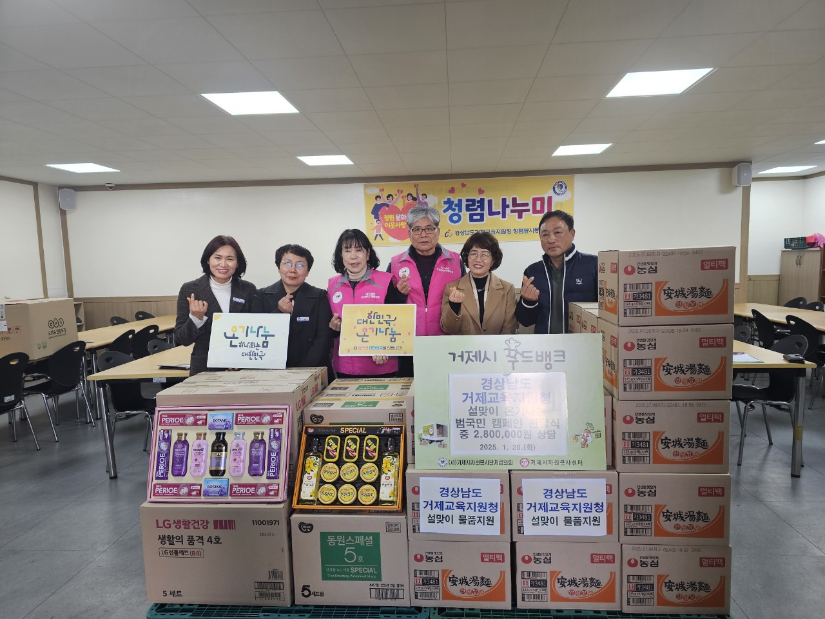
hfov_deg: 73.9
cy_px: 310
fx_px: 548
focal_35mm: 23
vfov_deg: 58.9
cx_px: 412
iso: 125
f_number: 1.7
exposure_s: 1/120
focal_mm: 6.3
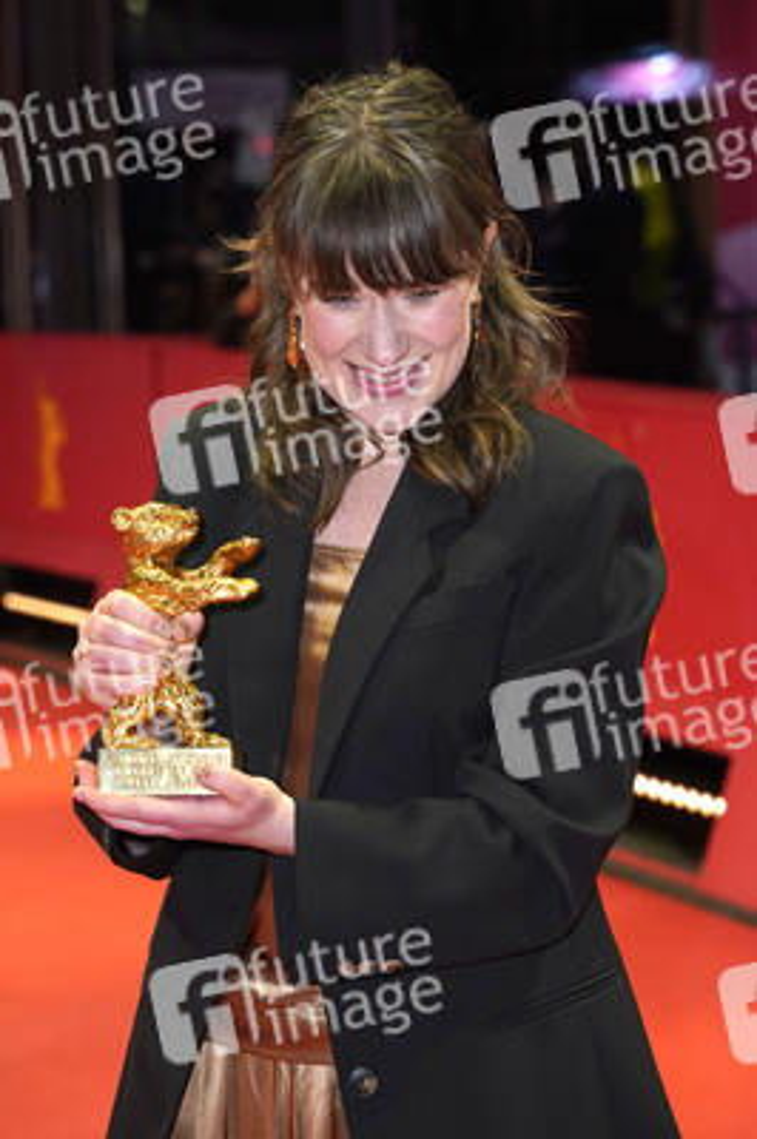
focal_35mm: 107
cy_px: 570
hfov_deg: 12.8
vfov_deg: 19.1
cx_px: 378
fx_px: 3381
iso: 1250
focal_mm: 107
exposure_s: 1/160
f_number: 6.3
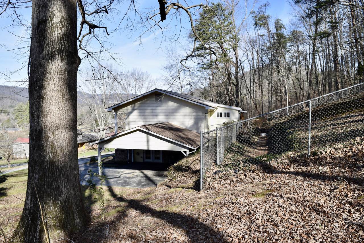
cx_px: 182
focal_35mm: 27
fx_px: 273
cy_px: 122
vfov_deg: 47.9
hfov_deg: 67.4
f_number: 6.3
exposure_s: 1/200
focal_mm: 18
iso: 100
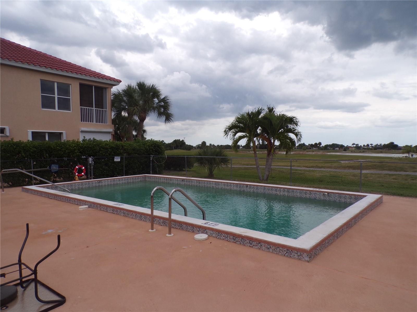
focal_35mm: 24
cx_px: 208
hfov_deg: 71.6
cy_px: 156
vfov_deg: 56.8
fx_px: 289
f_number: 5.8
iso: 80
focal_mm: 4.3
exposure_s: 1/320
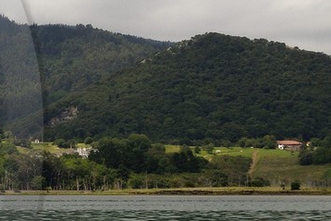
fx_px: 1315
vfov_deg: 9.6
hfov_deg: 12.5
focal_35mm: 143
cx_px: -338
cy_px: 136
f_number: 14
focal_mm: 32
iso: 400
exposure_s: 1/500
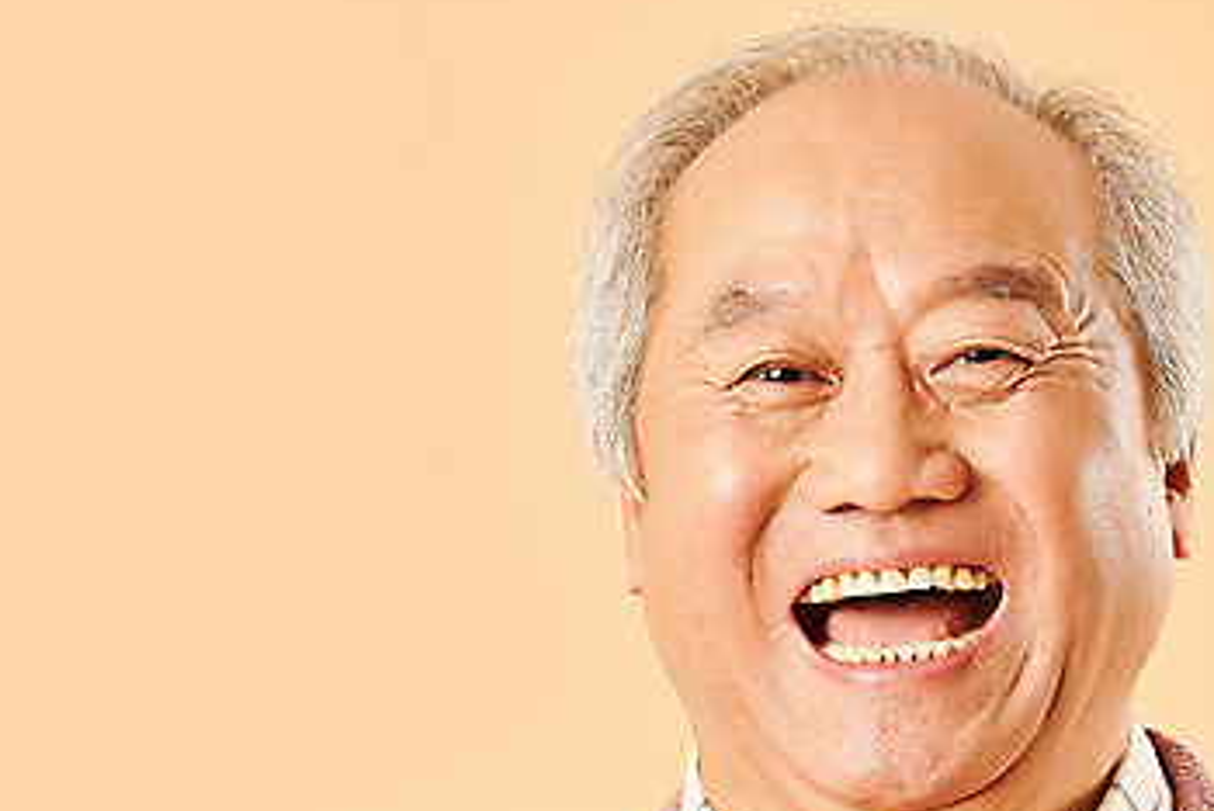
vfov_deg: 4.5
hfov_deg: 6.7
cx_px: 772
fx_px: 10395
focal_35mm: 308
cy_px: 586
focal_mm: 180
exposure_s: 1/125
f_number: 8
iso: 100
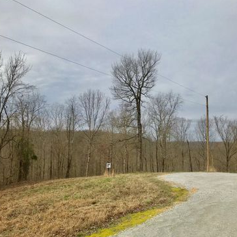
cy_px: 120
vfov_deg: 48.4
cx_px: 143
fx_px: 263
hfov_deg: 48.1
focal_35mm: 34
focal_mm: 3.99
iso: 20
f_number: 1.8
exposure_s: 1/3546
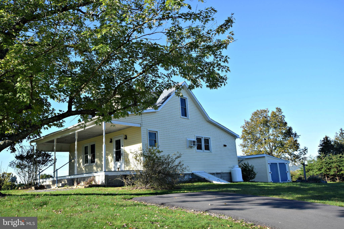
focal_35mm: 30
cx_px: 172
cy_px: 114
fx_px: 287
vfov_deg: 43.6
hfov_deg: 61.9
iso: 200
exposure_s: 1/250
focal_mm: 20
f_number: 8
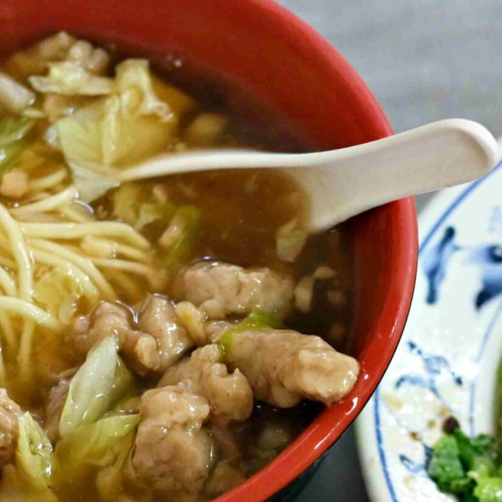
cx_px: 298
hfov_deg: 8.8
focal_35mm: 199
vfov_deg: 8.7
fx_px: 3265
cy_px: 480
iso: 2500
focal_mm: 50
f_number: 3.2
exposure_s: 1/200
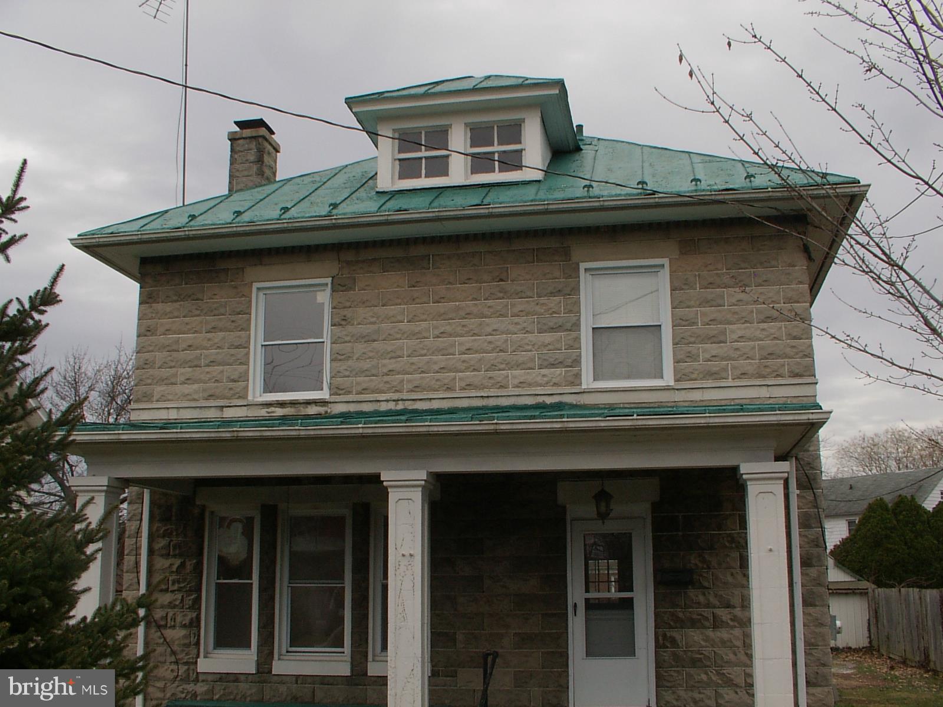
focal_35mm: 37
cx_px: 472
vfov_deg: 38.7
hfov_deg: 50.1
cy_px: 354
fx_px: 1008
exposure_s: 1/150
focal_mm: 5.8
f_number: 5.6
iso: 100
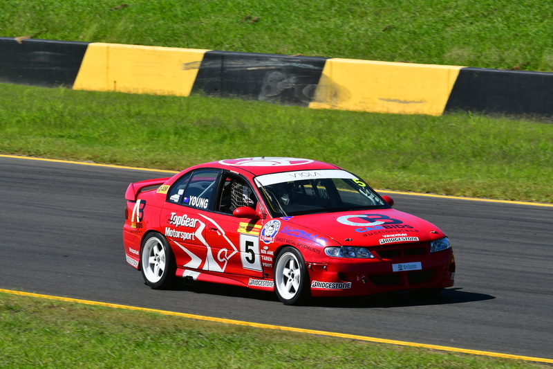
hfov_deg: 4.9
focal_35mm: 420
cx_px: 276
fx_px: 6450
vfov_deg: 3.3
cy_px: 184
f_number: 13
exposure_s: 1/640
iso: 500
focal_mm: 280
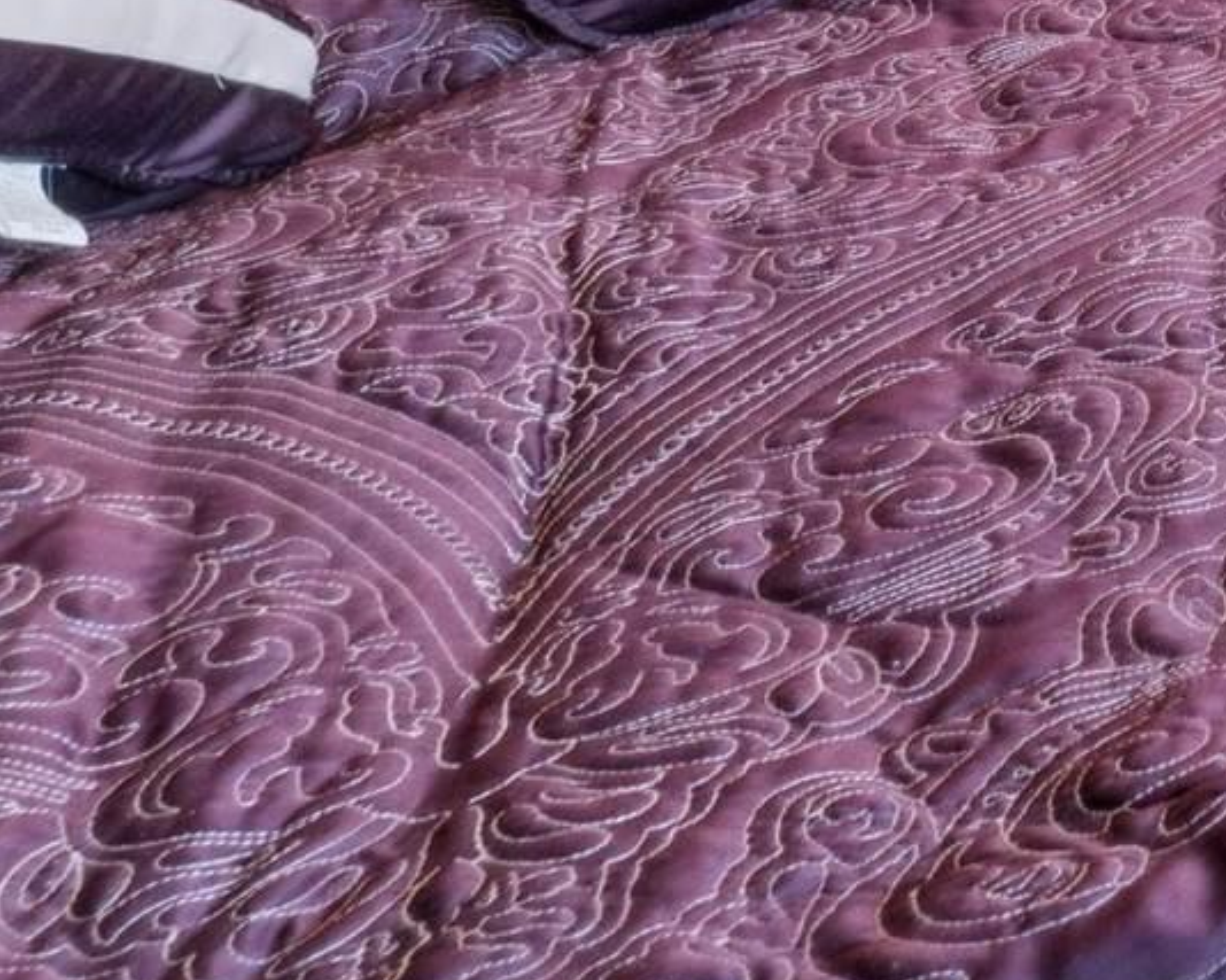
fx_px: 3036
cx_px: 2932
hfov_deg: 14.7
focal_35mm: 84
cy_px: -1120
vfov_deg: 14.4
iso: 400
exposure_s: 1/3.33
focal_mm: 15.5
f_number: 13
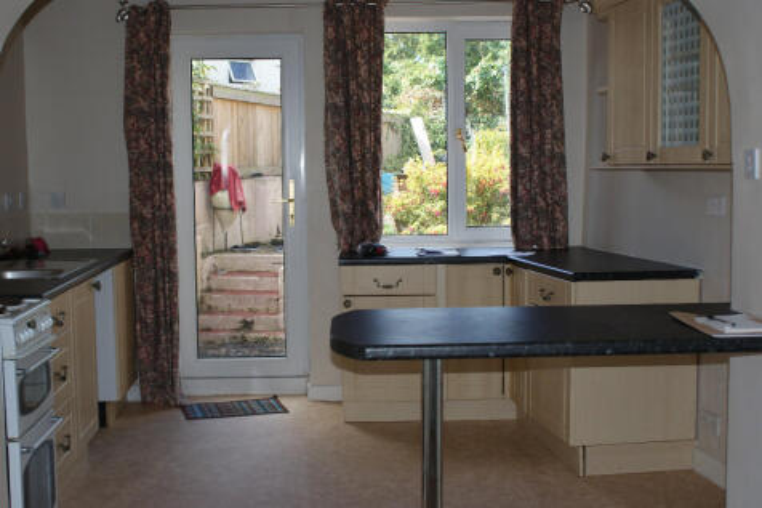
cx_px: 381
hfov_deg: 43.6
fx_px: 952
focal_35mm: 45
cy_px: 254
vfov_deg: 29.8
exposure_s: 1/160
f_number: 5
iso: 250
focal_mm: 30
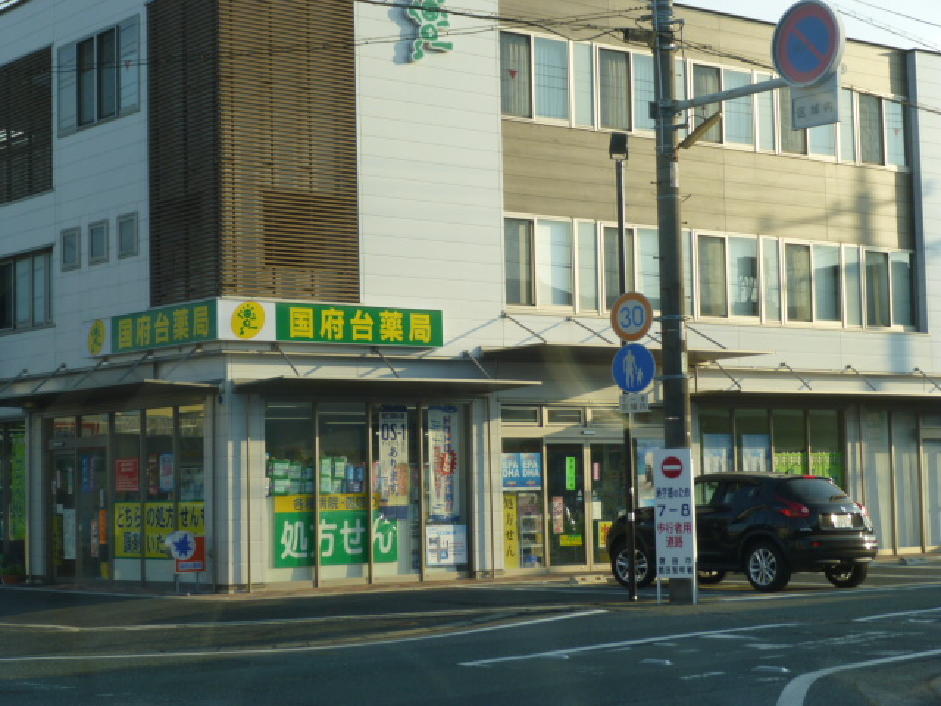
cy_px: 353
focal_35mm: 69
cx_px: 470
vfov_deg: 21.3
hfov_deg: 28.2
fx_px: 1876
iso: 100
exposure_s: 1/200
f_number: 4.6
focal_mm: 12.3
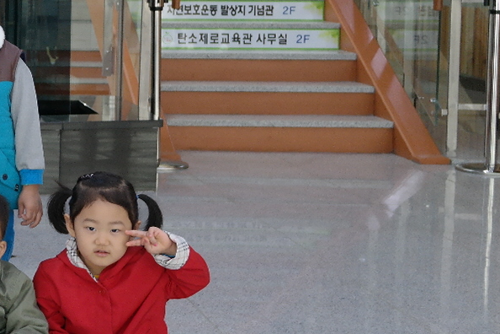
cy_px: 46
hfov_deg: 19.3
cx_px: -181
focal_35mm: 96
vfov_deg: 14.1
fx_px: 1333
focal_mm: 22
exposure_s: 1/40
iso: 400
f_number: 3.5
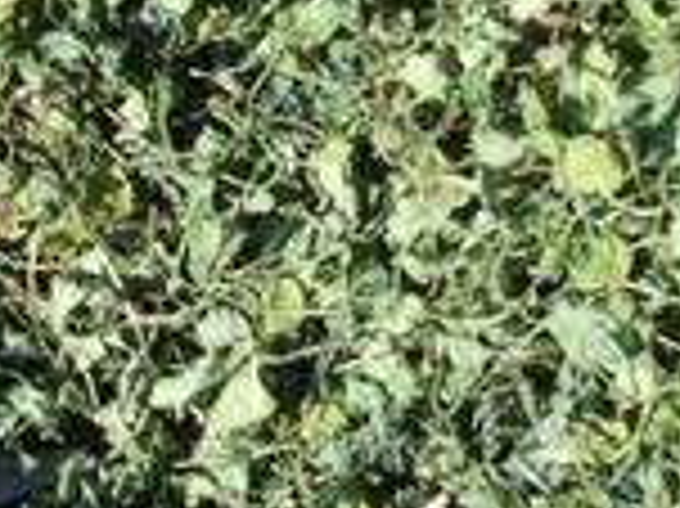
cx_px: 563
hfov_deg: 15.5
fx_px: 2473
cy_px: -250
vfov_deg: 11.3
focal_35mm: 126
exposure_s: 1/284
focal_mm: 6.3
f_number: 4.9
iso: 50
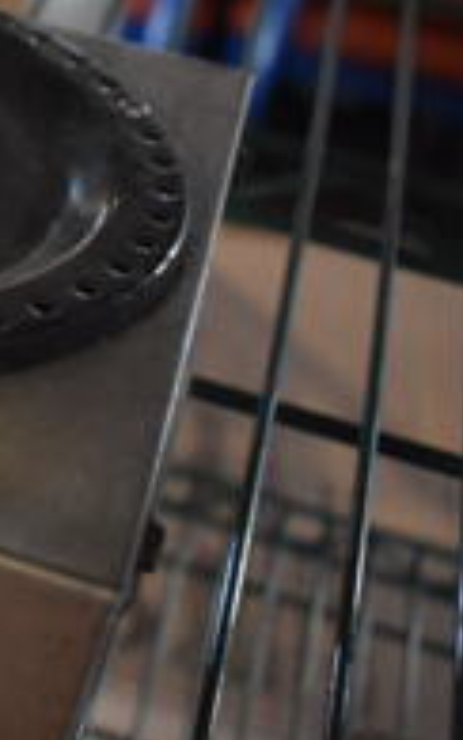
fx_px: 1735
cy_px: 224
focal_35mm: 86
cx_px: -679
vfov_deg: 23.9
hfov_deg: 12.0
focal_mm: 18
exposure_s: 1/125
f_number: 3.5
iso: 1600
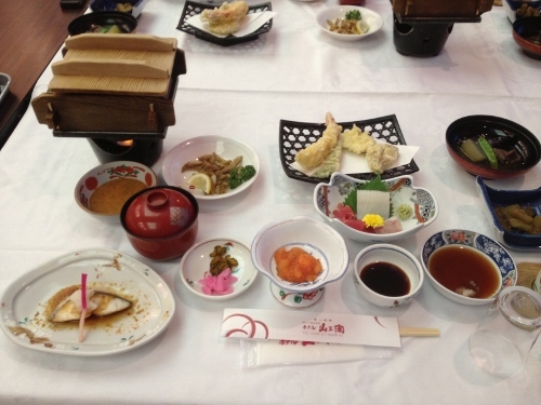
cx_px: 270
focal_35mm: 35
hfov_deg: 52.6
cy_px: 202
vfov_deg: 40.7
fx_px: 547
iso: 100
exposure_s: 1/20
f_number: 2.4
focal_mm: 4.28
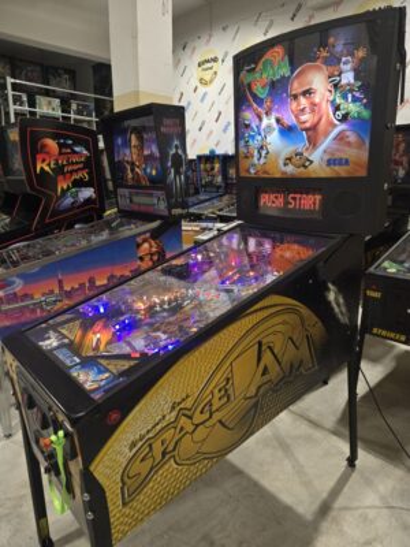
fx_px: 363
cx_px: 205
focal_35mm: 23
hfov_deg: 58.9
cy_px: 274
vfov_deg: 73.9
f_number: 1.7
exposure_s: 1/100
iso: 80
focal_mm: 6.3
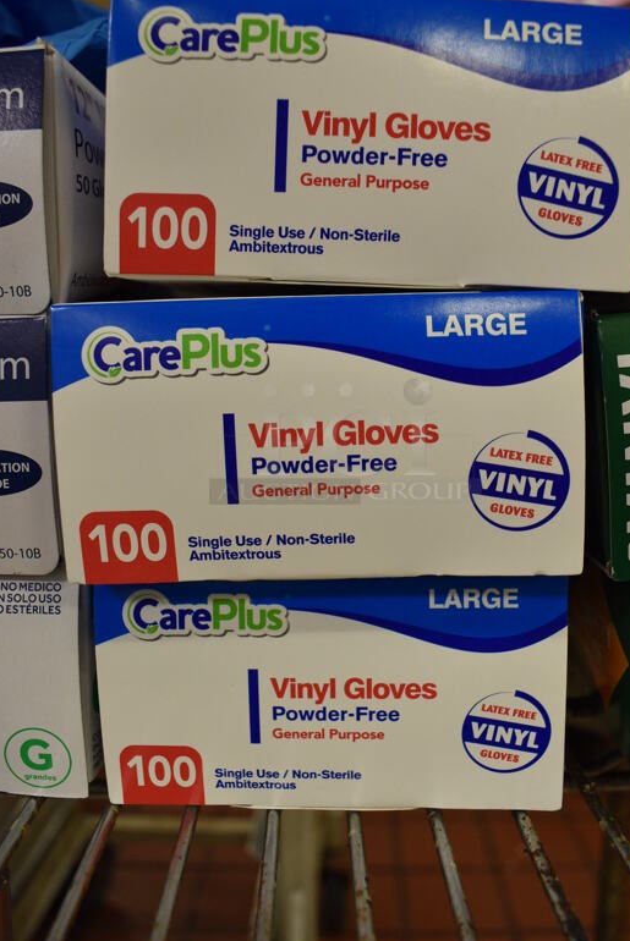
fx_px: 838
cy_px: 441
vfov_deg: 58.6
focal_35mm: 32
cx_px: 346
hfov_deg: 41.2
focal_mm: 18
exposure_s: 1/60
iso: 800
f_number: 5
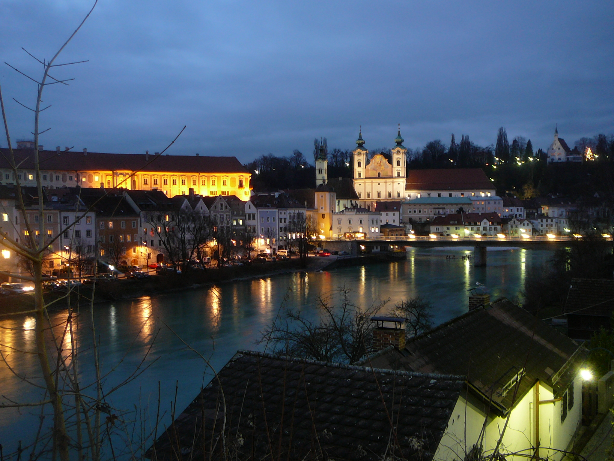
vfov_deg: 40.7
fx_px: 621
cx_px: 307
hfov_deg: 52.6
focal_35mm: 35
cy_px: 230
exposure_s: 2
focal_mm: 5.2
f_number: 2.8
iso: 80
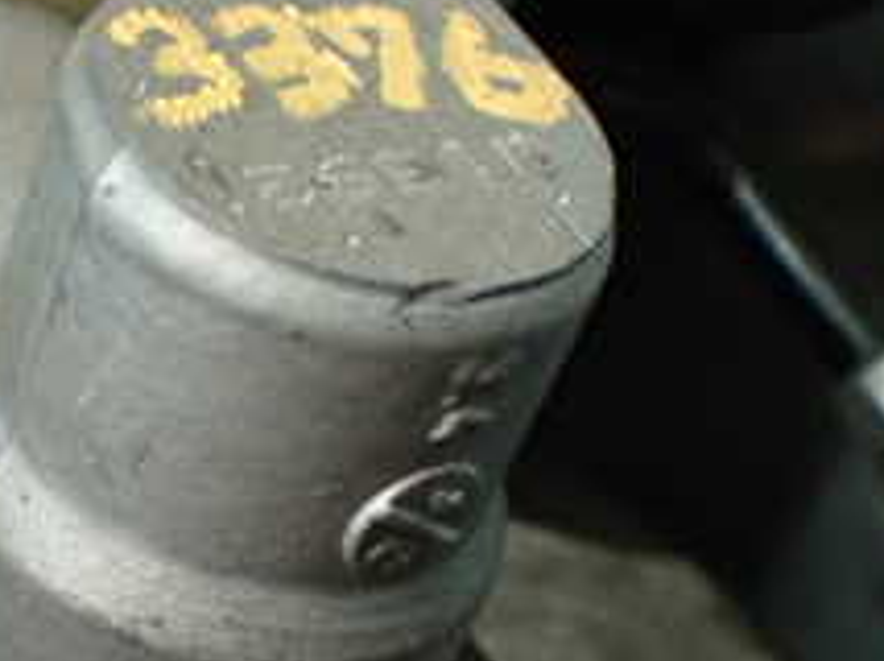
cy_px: 599
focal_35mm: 101
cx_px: 128
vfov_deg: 14.5
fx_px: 2576
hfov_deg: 19.2
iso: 500
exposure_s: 1/40
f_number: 2.5
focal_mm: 6.37
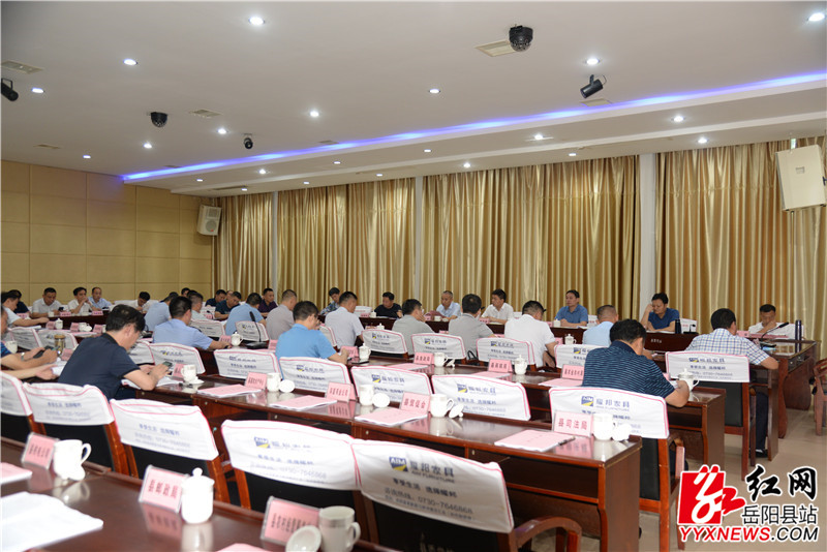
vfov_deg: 43.6
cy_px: 276
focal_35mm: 30
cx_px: 414
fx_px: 689
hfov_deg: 61.9
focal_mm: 30
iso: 720
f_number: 4.5
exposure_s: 1/60
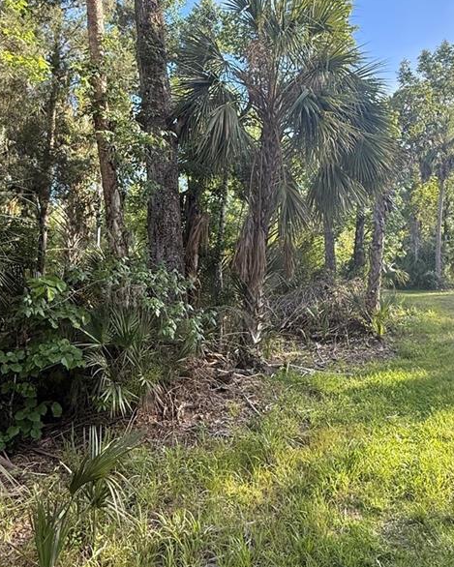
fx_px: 470
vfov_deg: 61.8
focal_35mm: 28
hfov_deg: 51.5
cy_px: 233
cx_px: 242
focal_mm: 2.22
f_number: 2.2
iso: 64
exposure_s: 1/260
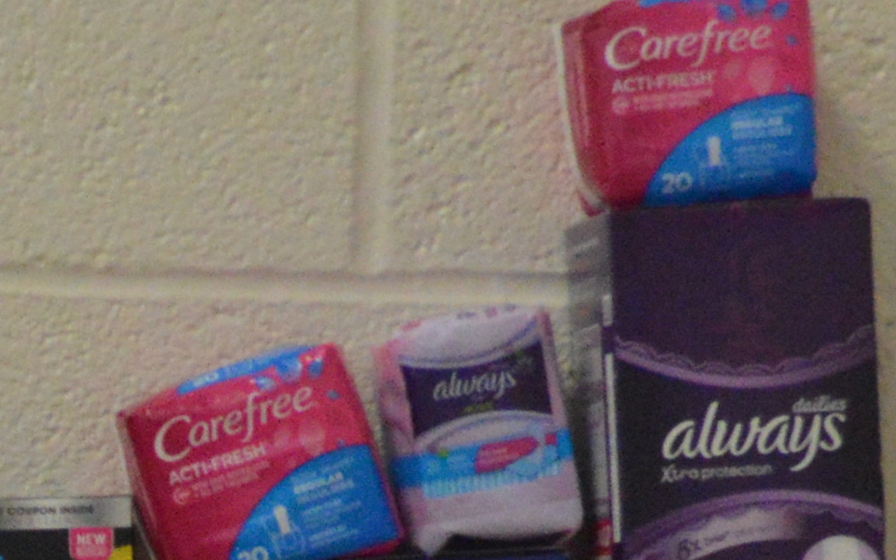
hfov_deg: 9.2
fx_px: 5495
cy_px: 1201
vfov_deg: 5.7
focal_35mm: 225
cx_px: -267
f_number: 4.2
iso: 2200
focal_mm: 26
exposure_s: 1/200
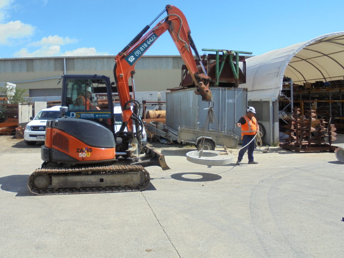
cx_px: 148
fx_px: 298
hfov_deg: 59.7
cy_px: 114
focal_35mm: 30
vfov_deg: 46.7
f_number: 3.5
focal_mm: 4.6
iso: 100
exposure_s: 1/1000
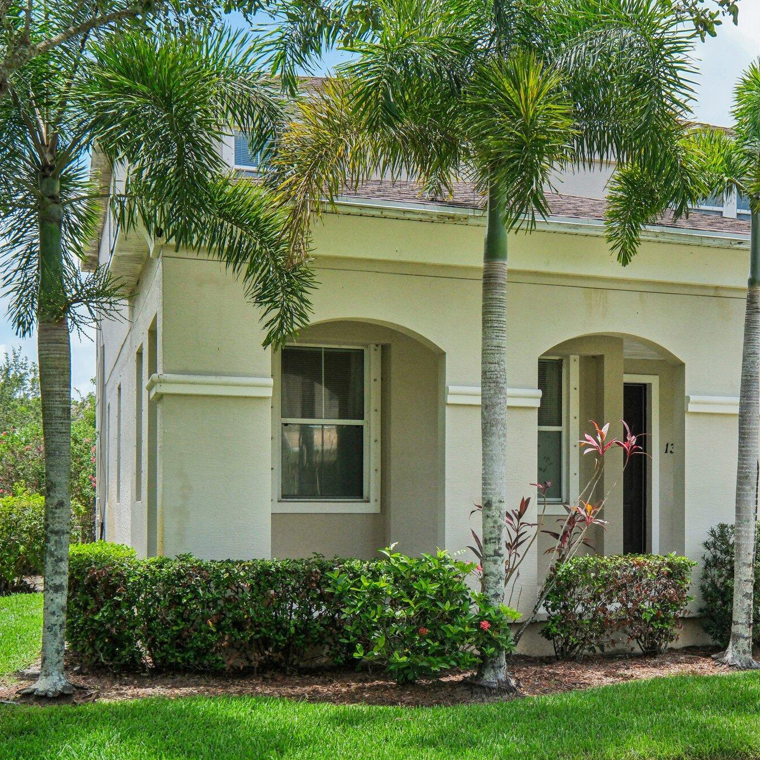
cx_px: 516
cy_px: 373
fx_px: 1167
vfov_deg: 36.1
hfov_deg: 35.6
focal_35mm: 47
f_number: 7.1
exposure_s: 1/1900
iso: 1250
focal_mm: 24
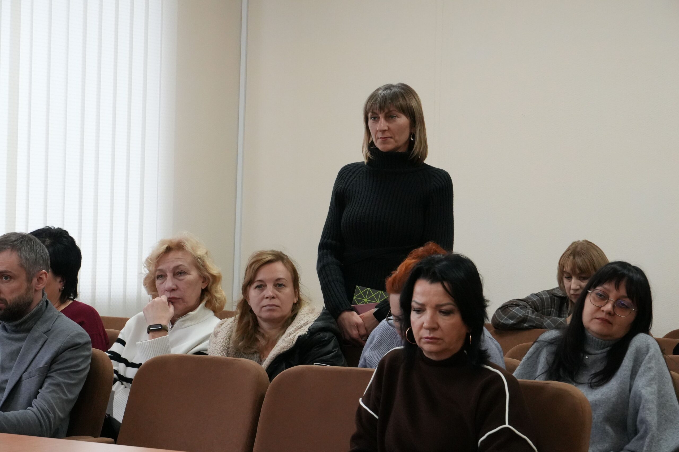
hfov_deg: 22.6
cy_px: 226
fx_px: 1697
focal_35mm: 90
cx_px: 340
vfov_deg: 15.2
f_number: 8
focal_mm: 60
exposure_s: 1/100
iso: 5000
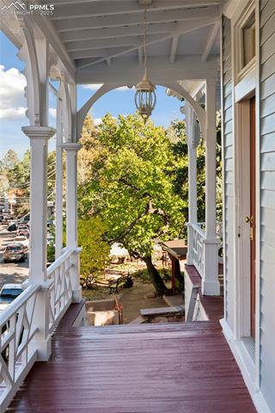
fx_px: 516
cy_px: 206
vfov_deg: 43.6
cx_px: 138
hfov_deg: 29.9
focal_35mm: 45
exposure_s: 1/320
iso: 400
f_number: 8
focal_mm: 45
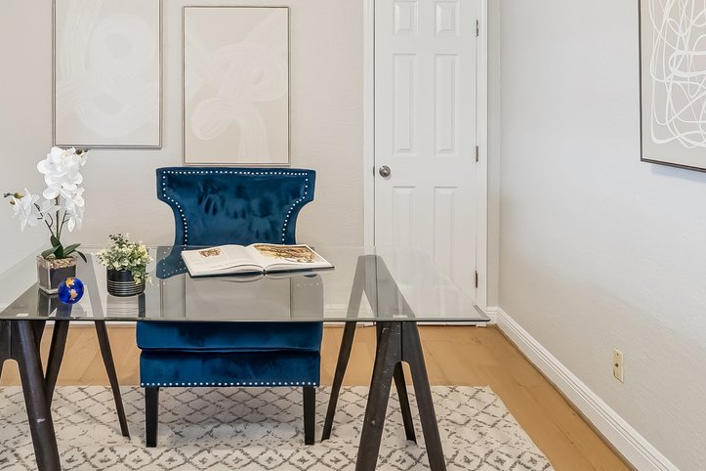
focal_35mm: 34
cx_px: 260
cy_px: 88
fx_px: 667
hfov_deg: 55.1
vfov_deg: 37.4
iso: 640
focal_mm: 12
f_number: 8
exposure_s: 1/15
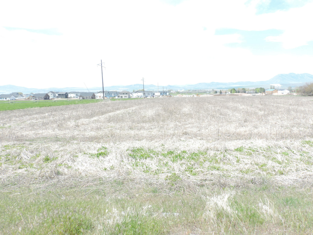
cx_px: 156
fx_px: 298
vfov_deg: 42.9
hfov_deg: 55.4
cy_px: 118
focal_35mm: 33
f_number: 7.9
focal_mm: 5.8
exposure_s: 1/60
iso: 80
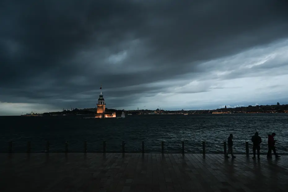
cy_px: 96
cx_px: 144
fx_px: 192
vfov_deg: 53.1
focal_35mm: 24
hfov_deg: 73.7
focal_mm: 24
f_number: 8
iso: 800
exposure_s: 1/40
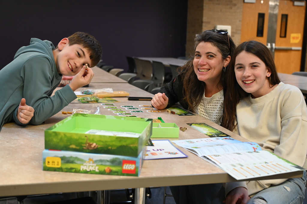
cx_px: 154
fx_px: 383
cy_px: 102
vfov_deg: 29.8
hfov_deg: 43.6
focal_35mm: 45
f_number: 4
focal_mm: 45
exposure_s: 1/125
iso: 2500
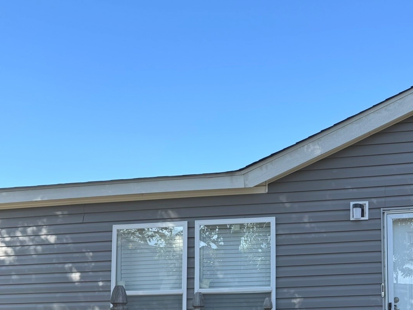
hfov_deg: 37.9
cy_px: 266
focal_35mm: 46
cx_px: 387
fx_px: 549
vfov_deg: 30.4
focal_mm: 6.76
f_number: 1.78
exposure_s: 1/1721
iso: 80
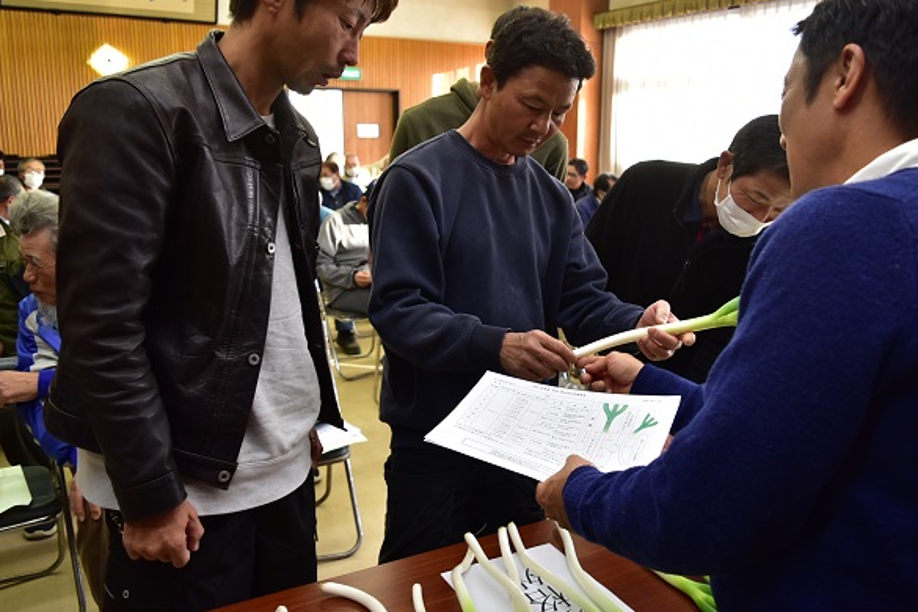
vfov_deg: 43.6
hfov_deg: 61.9
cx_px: 494
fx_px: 765
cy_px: 286
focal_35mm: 30
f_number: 4
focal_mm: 18
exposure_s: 1/60
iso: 400
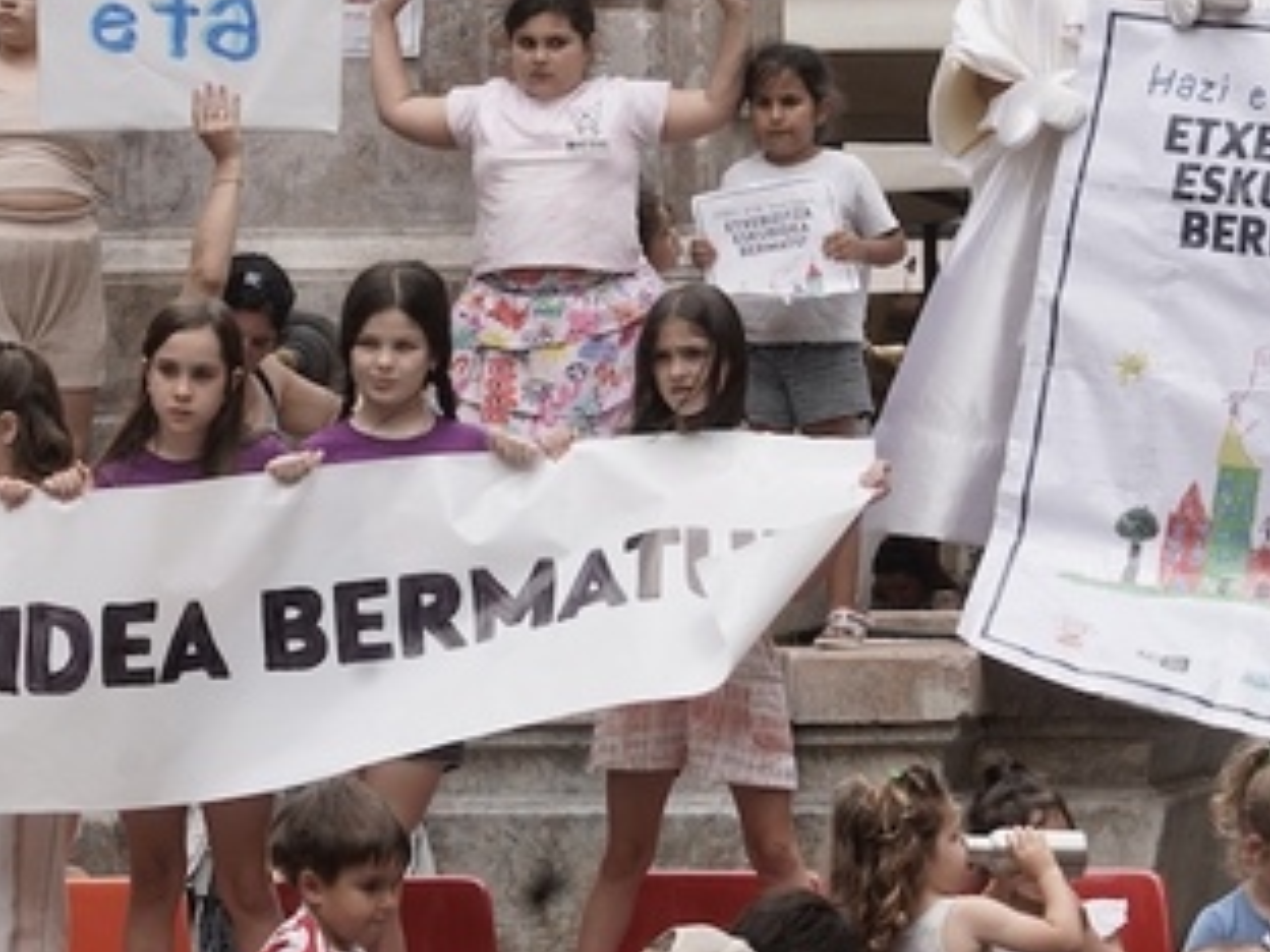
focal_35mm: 300
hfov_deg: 6.6
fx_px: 11006
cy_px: 293
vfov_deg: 5.0
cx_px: 236
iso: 500
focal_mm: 134
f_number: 9
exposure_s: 1/200
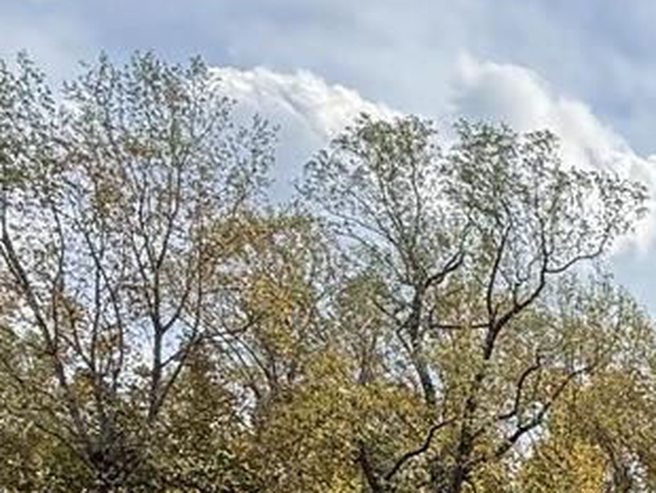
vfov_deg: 19.2
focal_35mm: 65
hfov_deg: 22.4
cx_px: 1071
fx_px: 1233
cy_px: 783
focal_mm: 2.22
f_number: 2.2
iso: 64
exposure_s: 1/985
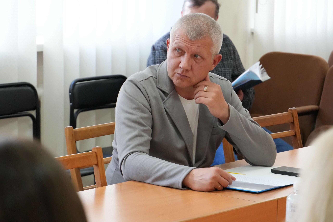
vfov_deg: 11.0
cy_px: 111
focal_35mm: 124
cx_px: 166
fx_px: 1151
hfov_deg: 16.5
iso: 4000
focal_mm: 83
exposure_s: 1/160
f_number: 6.3
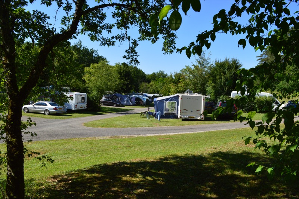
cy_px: 100
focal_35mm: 27
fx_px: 224
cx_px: 150
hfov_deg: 67.4
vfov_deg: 47.9
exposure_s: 1/400
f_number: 11
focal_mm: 18
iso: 400
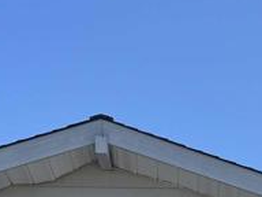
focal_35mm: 128
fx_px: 969
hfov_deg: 14.9
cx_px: 312
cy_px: 419
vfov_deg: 10.5
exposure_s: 1/4310
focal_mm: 6.76
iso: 80
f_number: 1.78
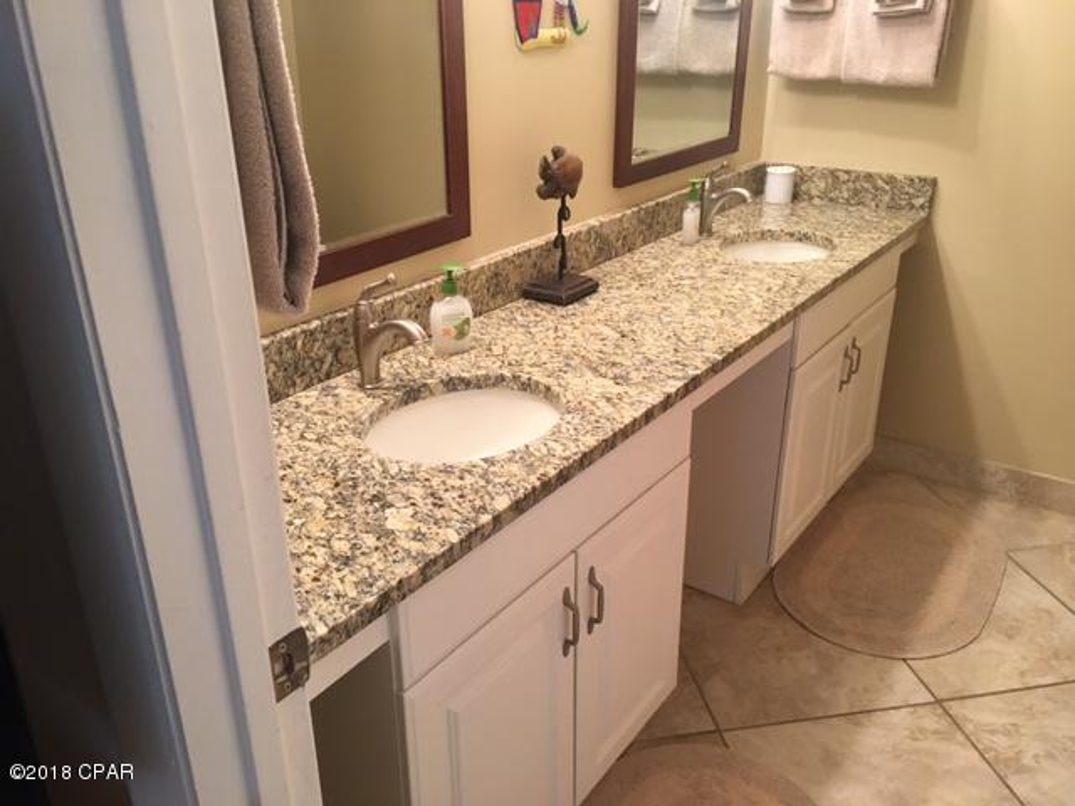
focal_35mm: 29
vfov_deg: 48.2
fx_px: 901
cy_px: 403
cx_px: 538
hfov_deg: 61.7
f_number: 2.2
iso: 100
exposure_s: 1/30
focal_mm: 4.15
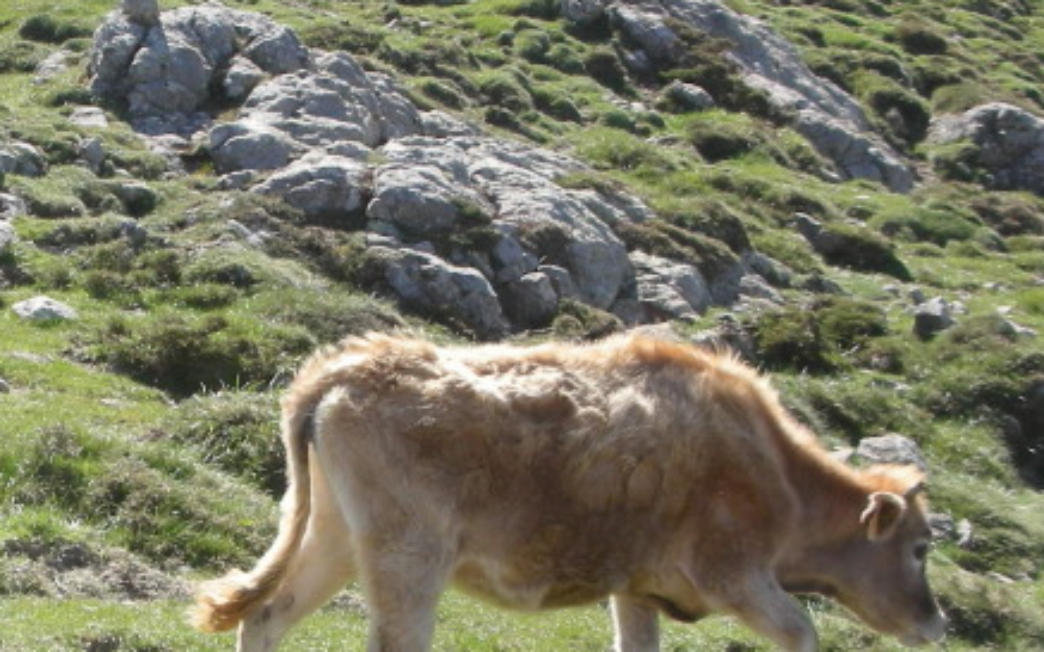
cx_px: 139
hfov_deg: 23.3
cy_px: 456
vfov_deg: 15.0
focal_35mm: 87
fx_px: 2475
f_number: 3
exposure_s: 1/294
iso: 50
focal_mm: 5.8
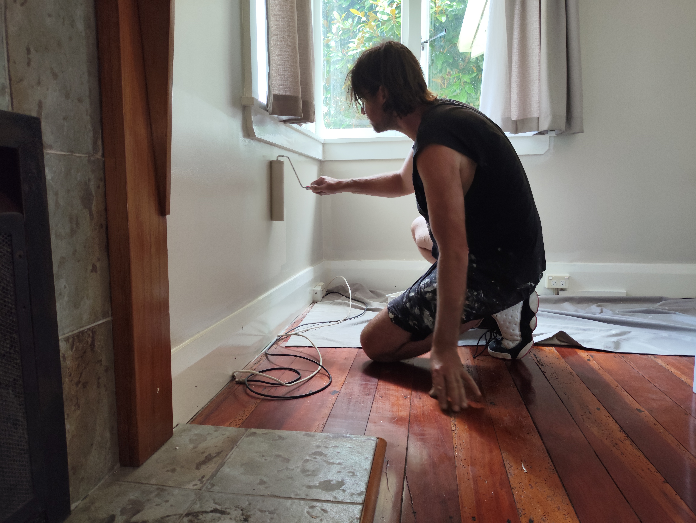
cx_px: 348
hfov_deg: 69.4
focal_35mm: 25
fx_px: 503
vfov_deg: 54.9
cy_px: 262
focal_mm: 4.71
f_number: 1.79
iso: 100
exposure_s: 1/50
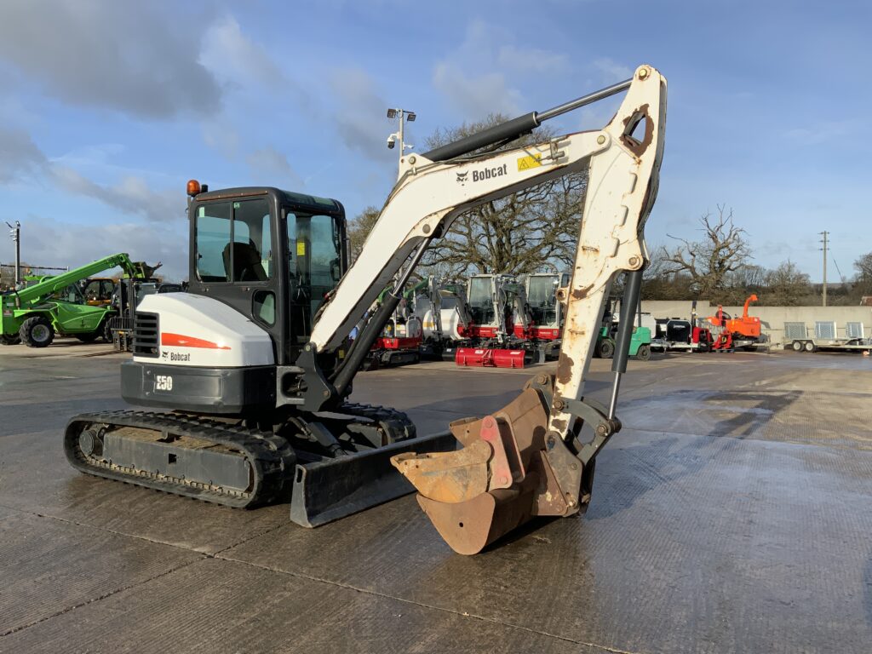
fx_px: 731
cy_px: 327
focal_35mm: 29
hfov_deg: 61.7
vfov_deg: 48.2
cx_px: 436
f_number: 1.8
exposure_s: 1/1984
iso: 16
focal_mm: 3
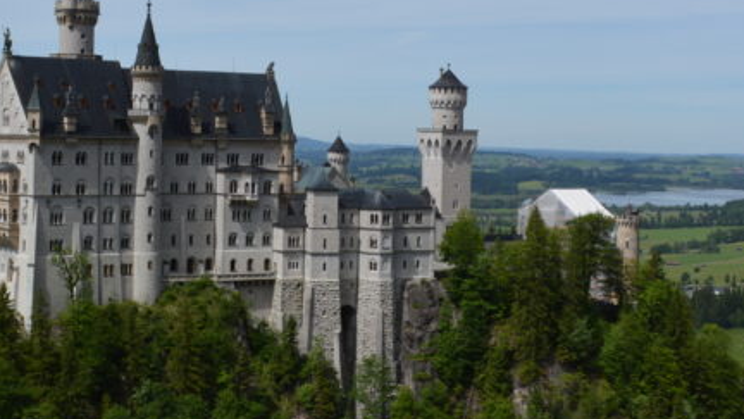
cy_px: 149
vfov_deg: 18.0
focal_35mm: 67
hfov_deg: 31.4
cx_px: 356
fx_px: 1322
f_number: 11
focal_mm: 18
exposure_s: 1/500
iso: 320
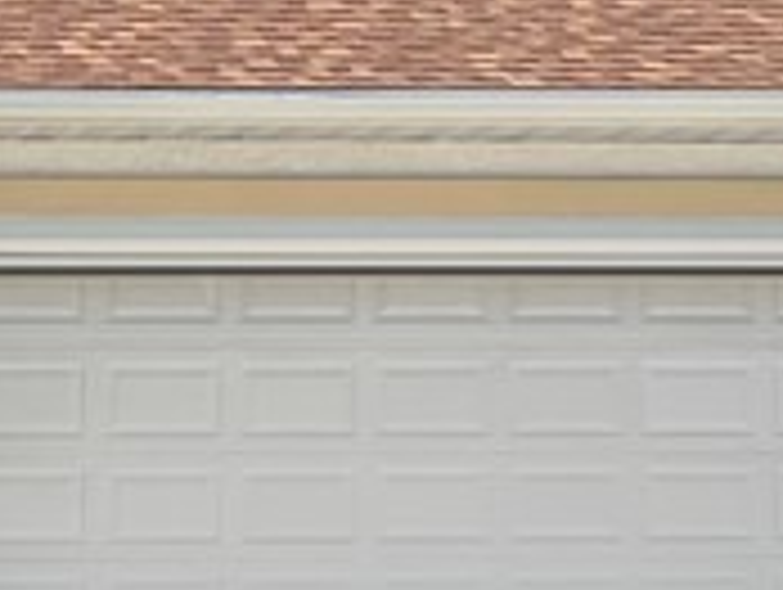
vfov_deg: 9.6
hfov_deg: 12.0
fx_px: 3466
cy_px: 640
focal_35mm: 153
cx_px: -585
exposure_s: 1/4630
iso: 50
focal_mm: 5.7
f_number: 1.5
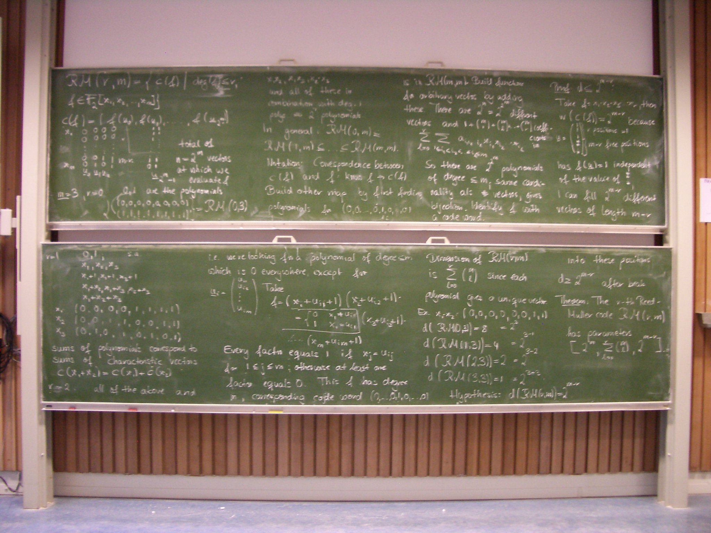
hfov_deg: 52.6
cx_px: 356
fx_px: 719
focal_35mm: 35
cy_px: 266
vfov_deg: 40.7
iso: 200
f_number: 2.6
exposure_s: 1/10
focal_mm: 5.8
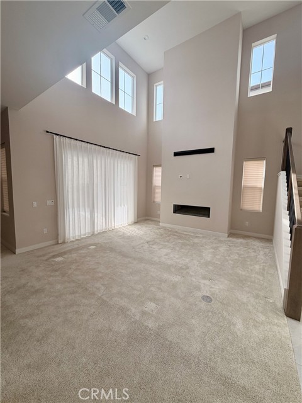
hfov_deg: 85.7
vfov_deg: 102.1
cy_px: 202
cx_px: 151
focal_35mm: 14
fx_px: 163
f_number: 2.2
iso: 64
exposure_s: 1/143
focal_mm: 2.22
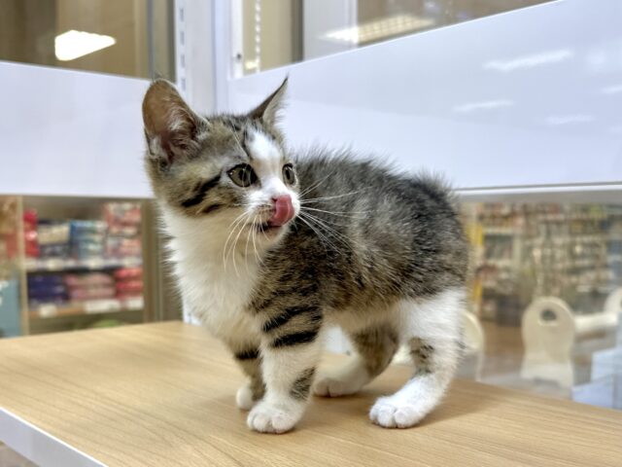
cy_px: 234
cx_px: 311
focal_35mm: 24
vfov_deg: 56.8
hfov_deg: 71.6
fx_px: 431
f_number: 1.78
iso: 50
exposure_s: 1/125
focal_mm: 6.86
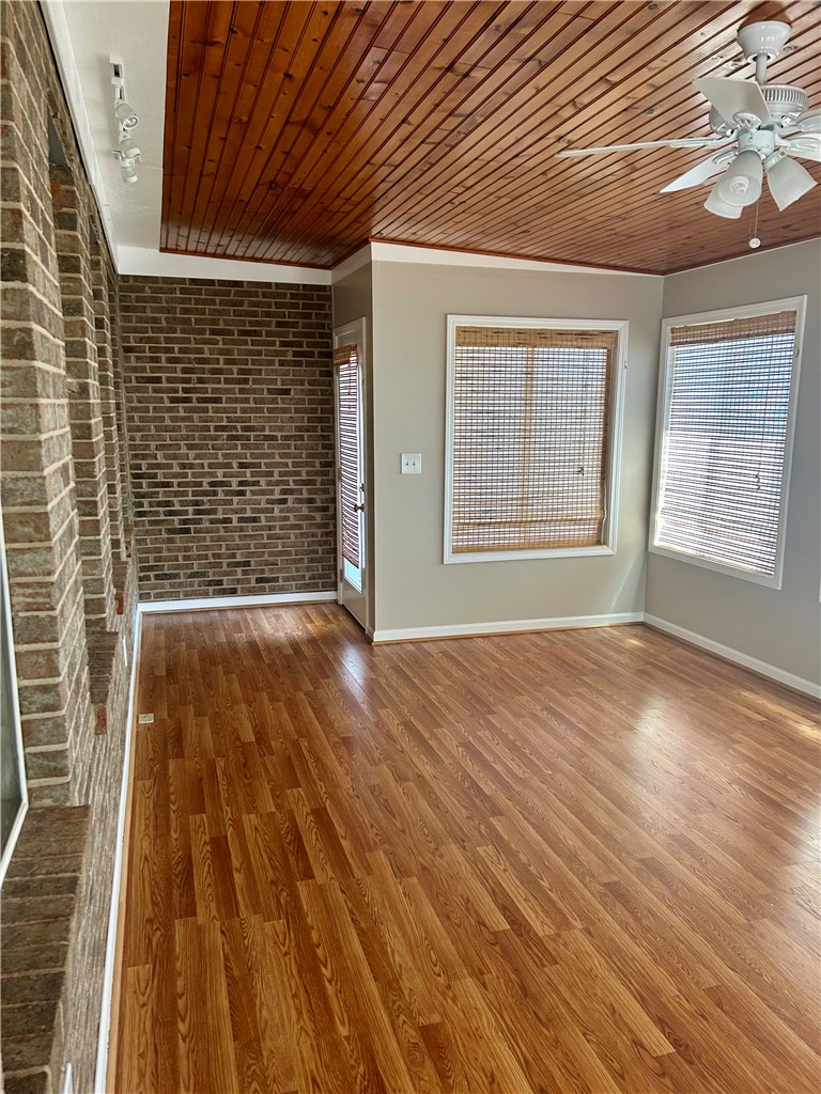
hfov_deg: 53.1
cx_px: 410
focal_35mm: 26
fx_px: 822
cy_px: 547
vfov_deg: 67.3
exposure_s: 1/60
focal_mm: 5.7
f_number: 1.5
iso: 125
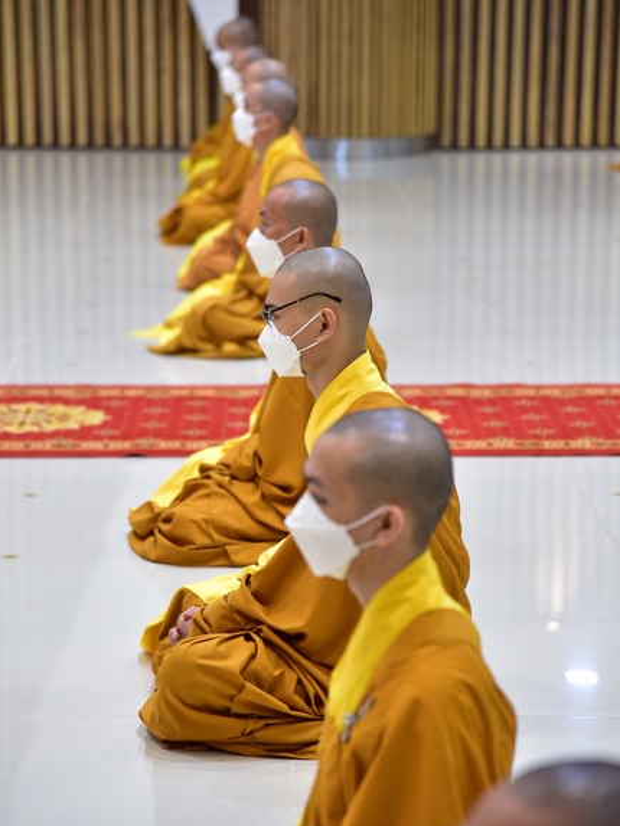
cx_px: 310
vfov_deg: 15.0
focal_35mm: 131
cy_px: 422
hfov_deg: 11.3
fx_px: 3127
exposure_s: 1/60
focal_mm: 120
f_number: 4
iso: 1250
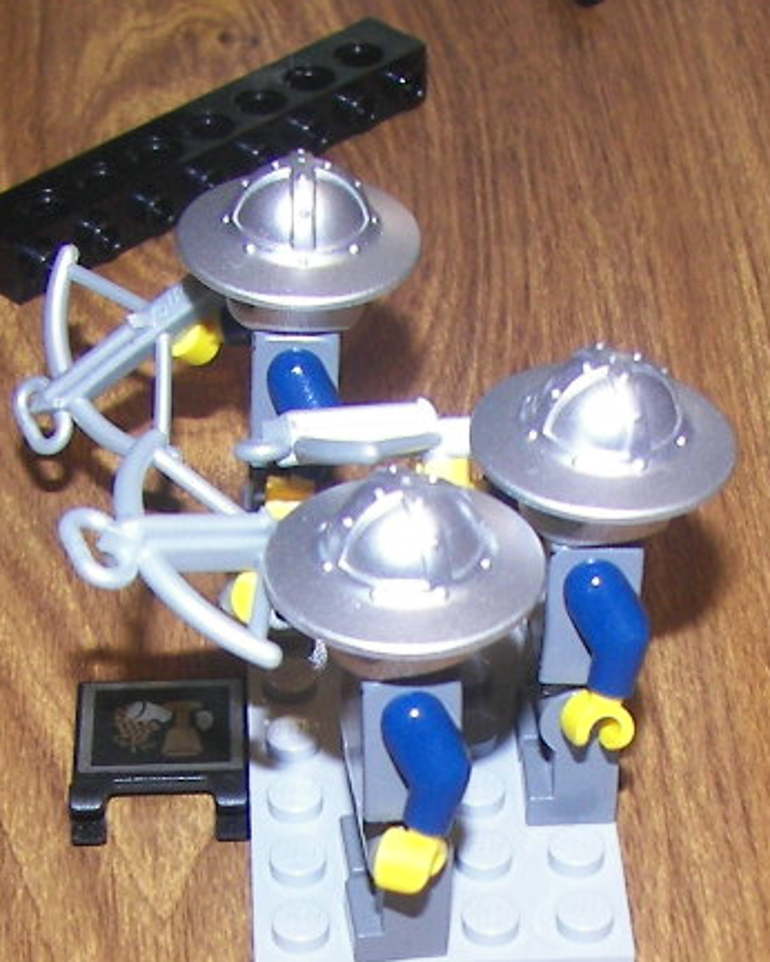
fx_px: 2960
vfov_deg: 18.0
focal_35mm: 104
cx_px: 474
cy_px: 966
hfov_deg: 14.8
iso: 100
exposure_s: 1/30
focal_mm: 6
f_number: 2.8
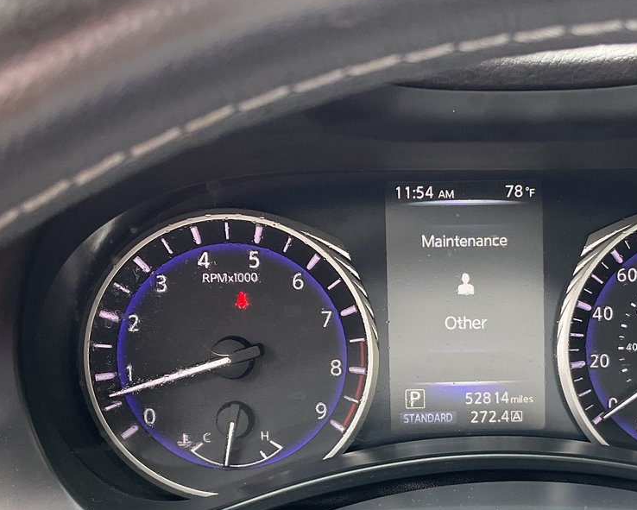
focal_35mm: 58
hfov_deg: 32.1
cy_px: 395
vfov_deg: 25.9
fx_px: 1094
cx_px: 443
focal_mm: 3
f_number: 1.8
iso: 40
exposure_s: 1/120
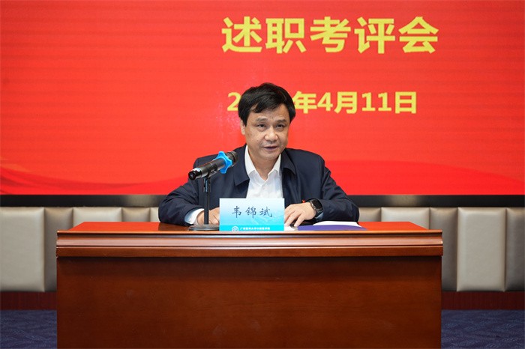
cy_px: 174
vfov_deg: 19.4
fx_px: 1020
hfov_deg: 28.9
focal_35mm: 70
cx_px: 262
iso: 500
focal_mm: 70
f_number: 4
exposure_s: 1/100
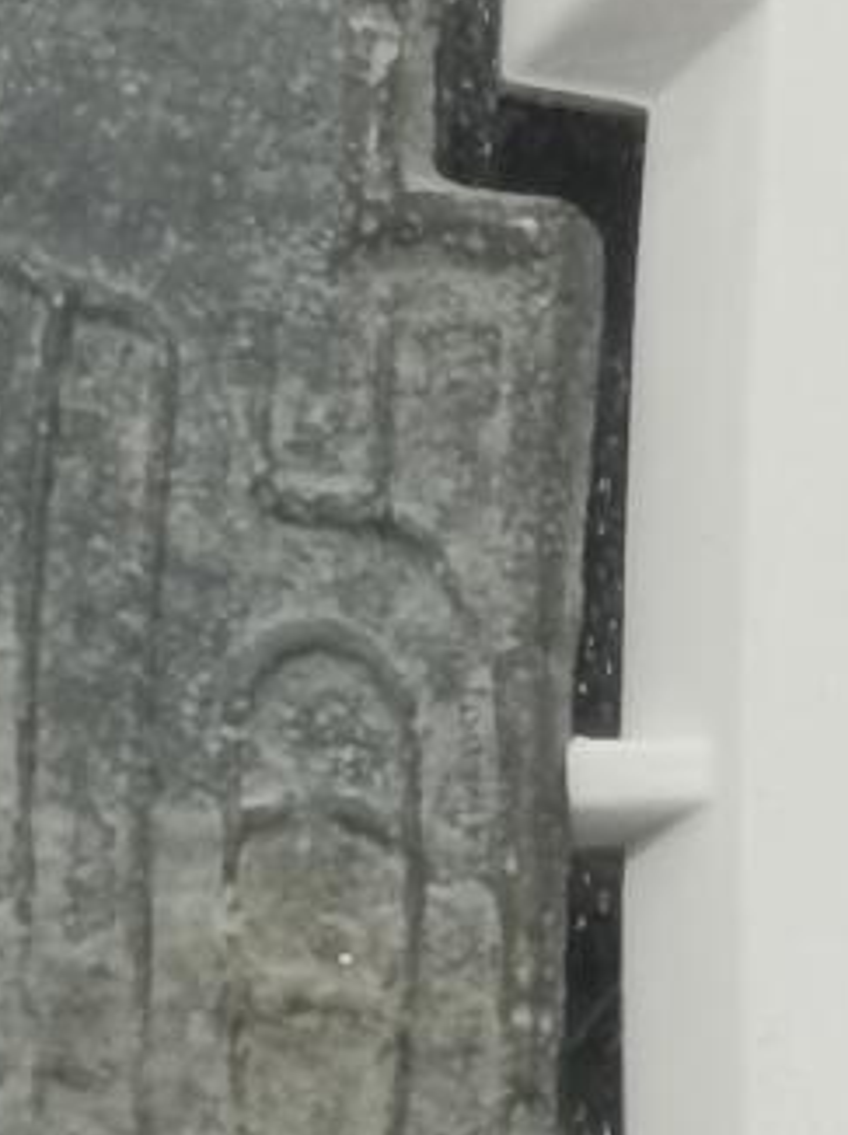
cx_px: 237
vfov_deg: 6.5
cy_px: 604
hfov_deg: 4.9
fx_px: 9982
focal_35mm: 305
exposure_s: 1/100
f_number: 1.8
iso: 125
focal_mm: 5.58
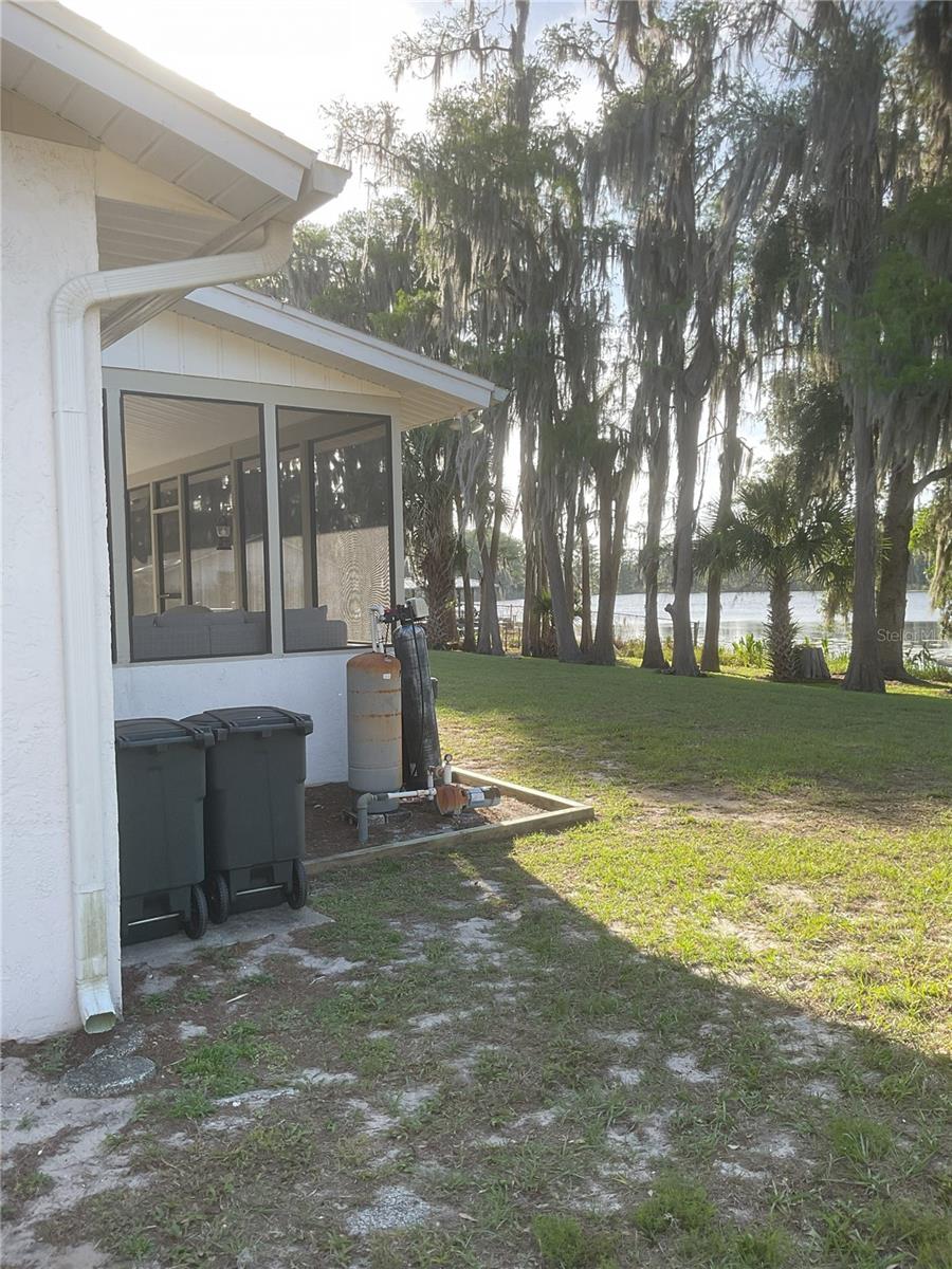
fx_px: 1063
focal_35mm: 29
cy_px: 634
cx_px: 476
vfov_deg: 61.7
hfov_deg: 48.2
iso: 16
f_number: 1.8
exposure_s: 1/400
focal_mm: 3
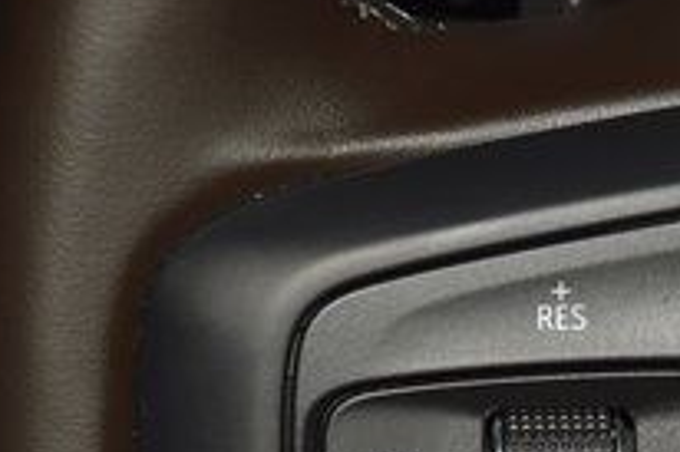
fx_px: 6172
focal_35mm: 327
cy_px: 282
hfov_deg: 6.3
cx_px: 687
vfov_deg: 4.2
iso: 100
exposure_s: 1/125
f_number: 8
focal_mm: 70
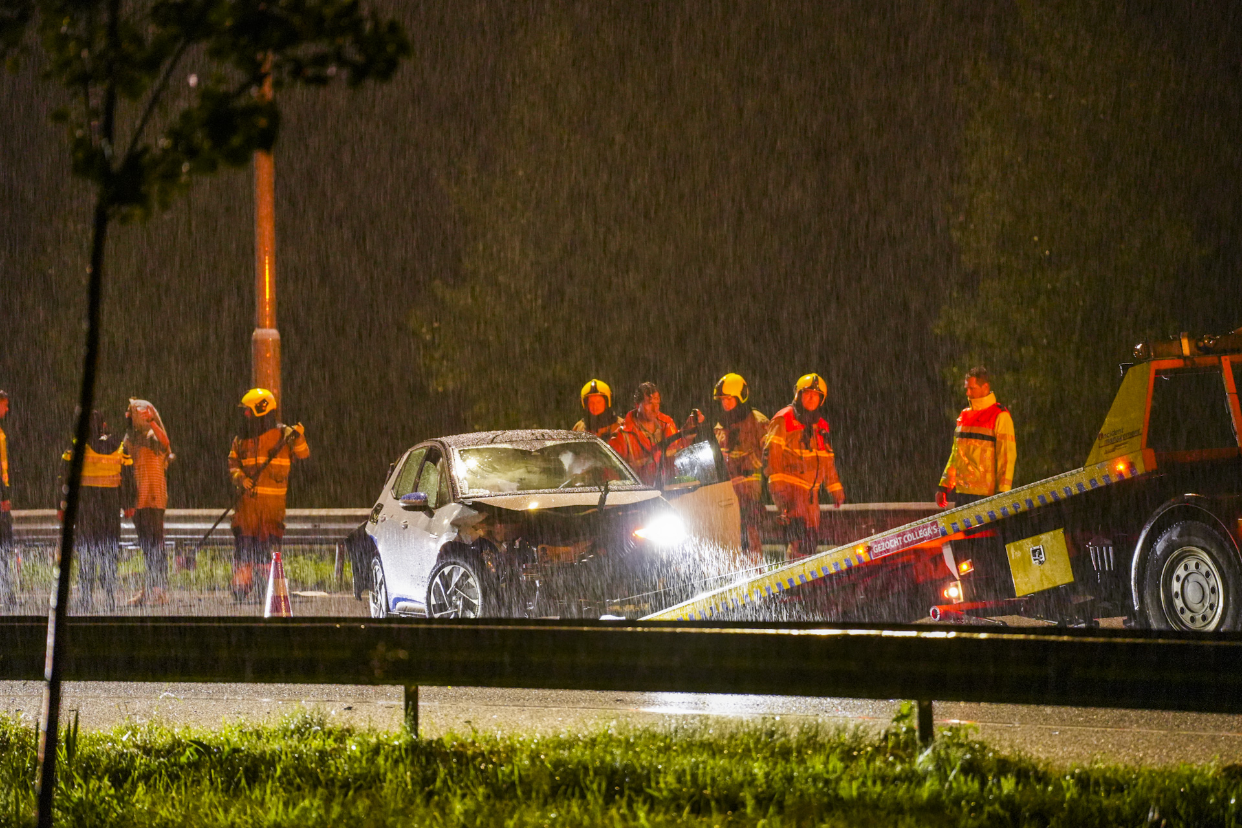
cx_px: 621
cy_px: 414
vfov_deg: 6.9
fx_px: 6899
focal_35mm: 200
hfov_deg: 10.3
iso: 6400
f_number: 2.8
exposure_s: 1/50
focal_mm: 200
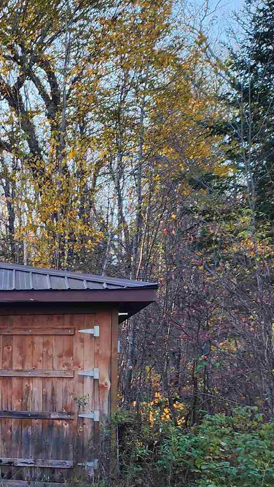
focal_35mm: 64
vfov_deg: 32.3
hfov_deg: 16.1
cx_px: -213
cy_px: 355
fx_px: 826
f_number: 1.8
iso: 25
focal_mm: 6.4
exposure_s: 1/180
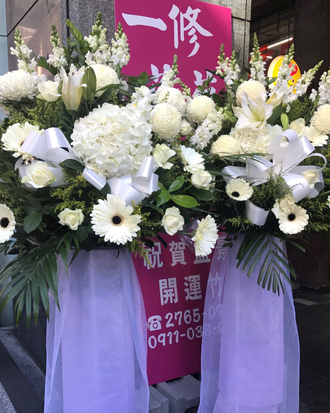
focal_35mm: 36
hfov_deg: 41.2
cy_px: 264
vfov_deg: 49.7
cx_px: 171
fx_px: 439
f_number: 1.8
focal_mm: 3.99
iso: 32
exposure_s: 1/120
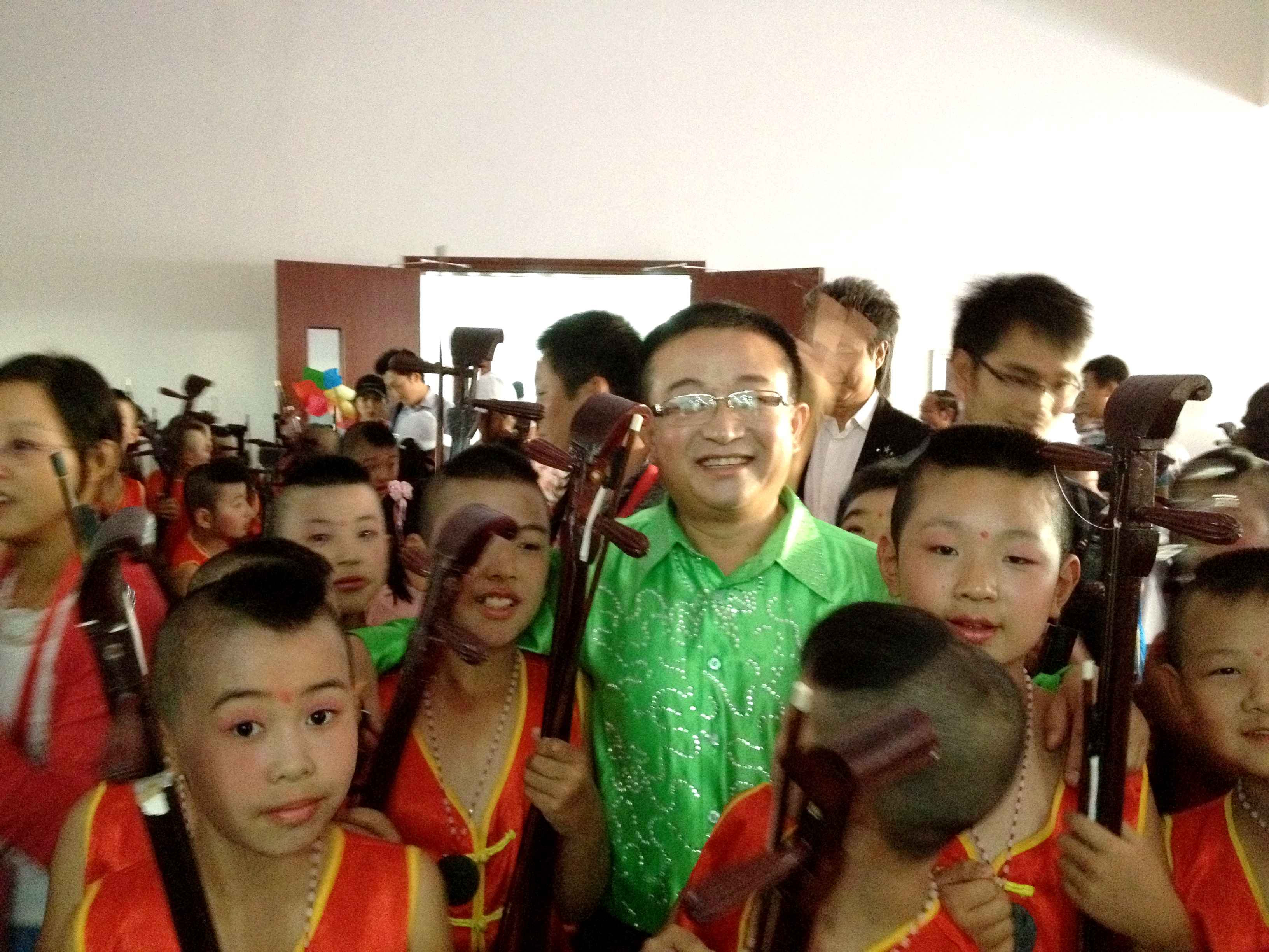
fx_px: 1283
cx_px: 634
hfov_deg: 52.6
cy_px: 476
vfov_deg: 40.7
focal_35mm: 35
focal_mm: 4.28
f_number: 2.4
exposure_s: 1/15
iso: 800
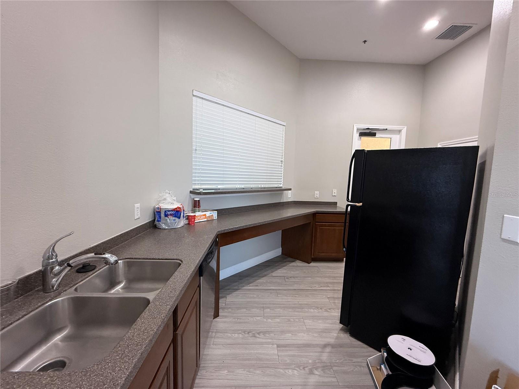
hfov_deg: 102.1
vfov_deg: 85.7
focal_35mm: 14
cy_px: 194
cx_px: 260
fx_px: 210
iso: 250
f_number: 2.2
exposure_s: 1/60
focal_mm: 2.22
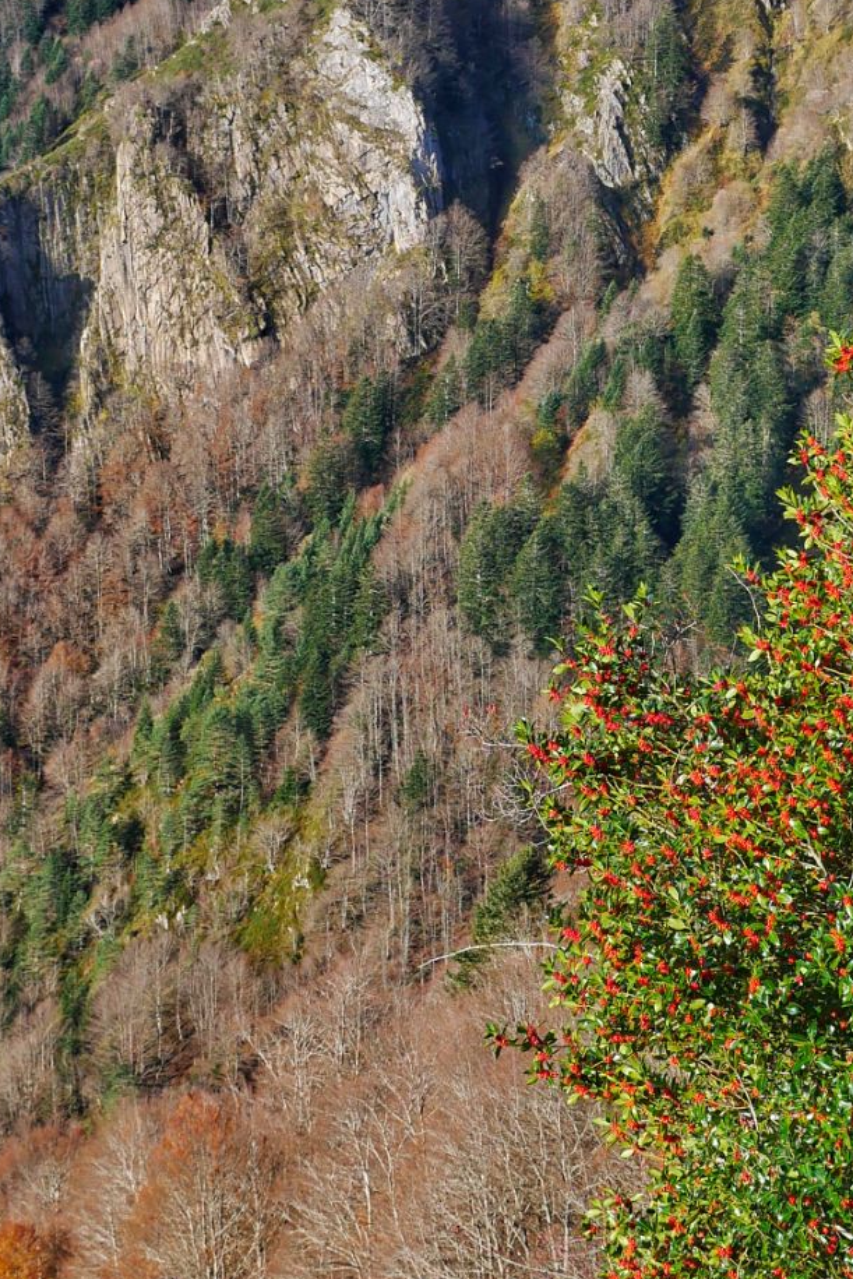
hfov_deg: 12.6
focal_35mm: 107
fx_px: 3801
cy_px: 360
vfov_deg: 19.0
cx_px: 862
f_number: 5
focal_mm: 23
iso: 200
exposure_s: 1/400
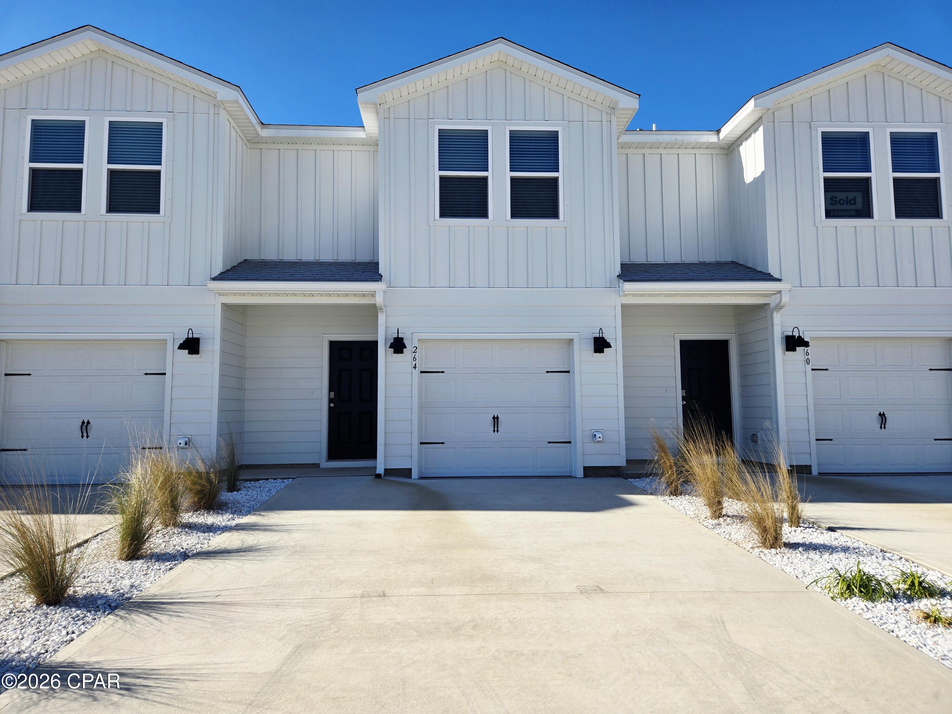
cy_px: 357
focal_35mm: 23
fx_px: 633
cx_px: 476
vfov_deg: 58.9
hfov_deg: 73.9
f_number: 1.8
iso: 25
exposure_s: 1/2500
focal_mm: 5.4
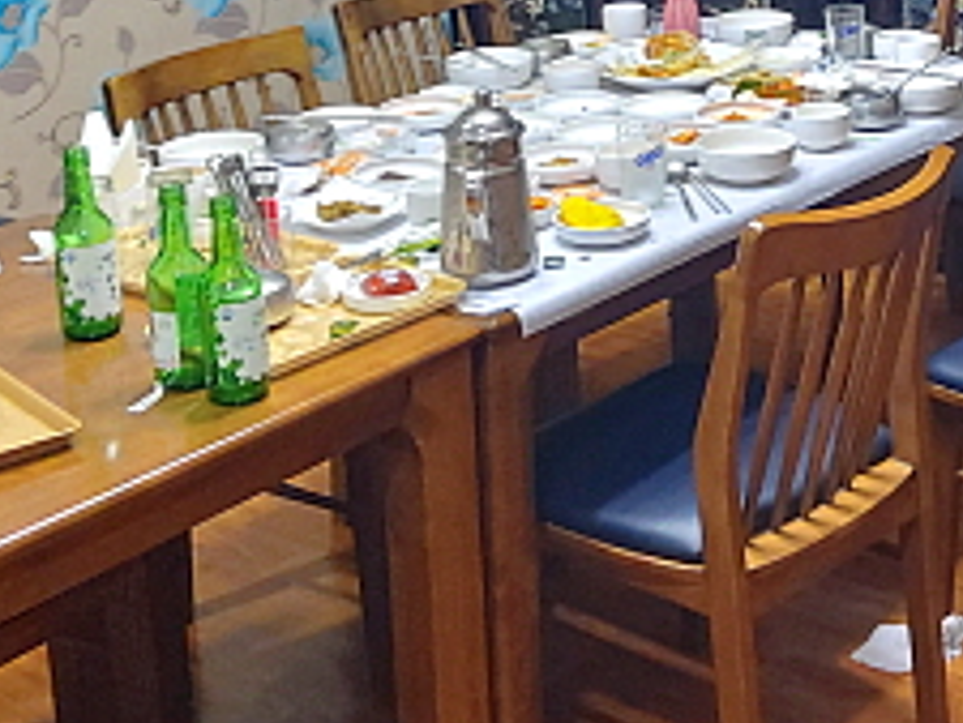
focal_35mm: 71
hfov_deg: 26.8
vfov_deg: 20.0
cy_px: -26
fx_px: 1976
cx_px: 792
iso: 250
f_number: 2
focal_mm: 4.58
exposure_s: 1/24
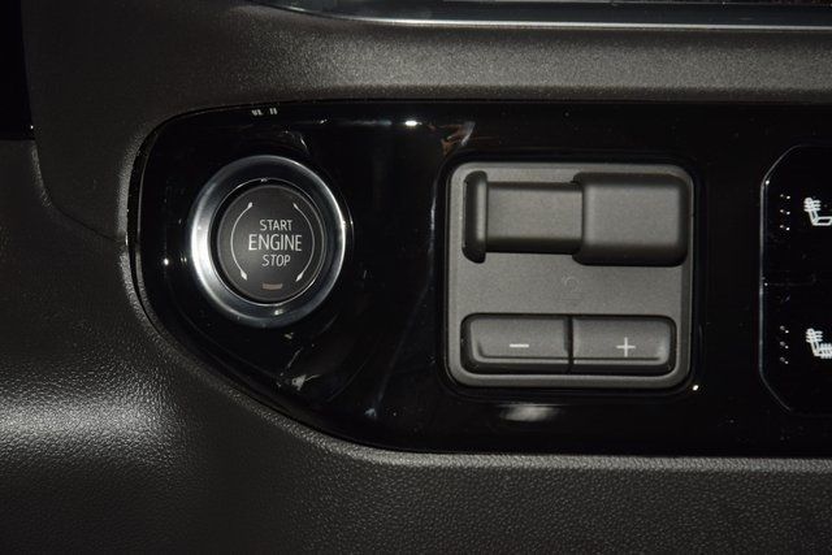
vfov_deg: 13.0
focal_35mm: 105
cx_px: 416
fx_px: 2427
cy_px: 278
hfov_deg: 19.5
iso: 100
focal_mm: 70
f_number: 8
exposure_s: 1/125
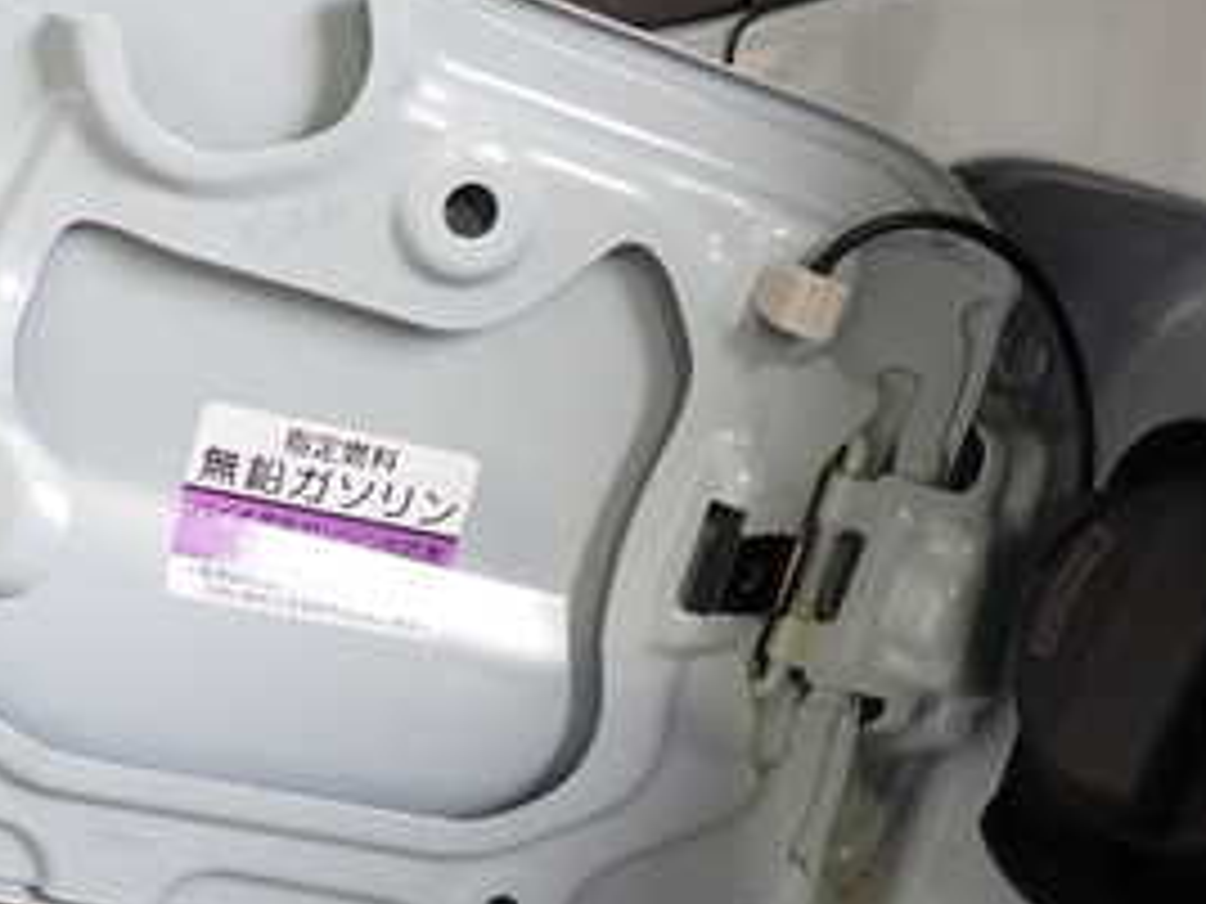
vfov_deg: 26.0
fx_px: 1951
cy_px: 558
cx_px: 608
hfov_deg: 34.3
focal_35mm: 56
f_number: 2
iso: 200
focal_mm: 4.5
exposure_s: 1/50
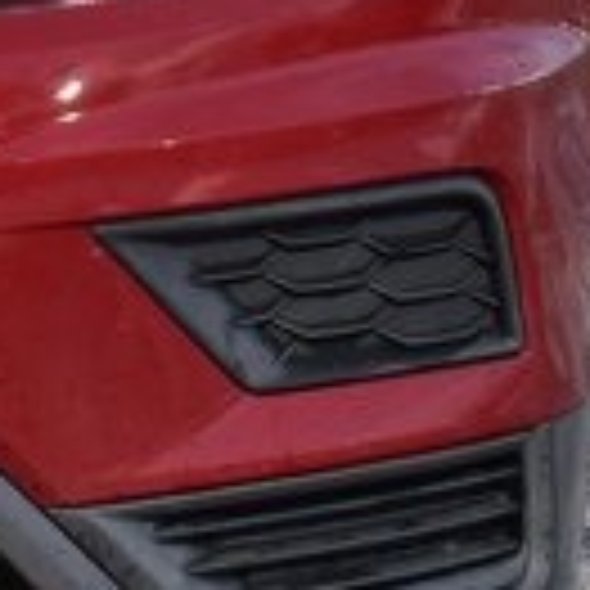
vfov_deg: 3.7
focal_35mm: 477
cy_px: -245
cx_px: -1036
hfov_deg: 3.6
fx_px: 9198
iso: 400
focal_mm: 48
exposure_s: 1/500
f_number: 11
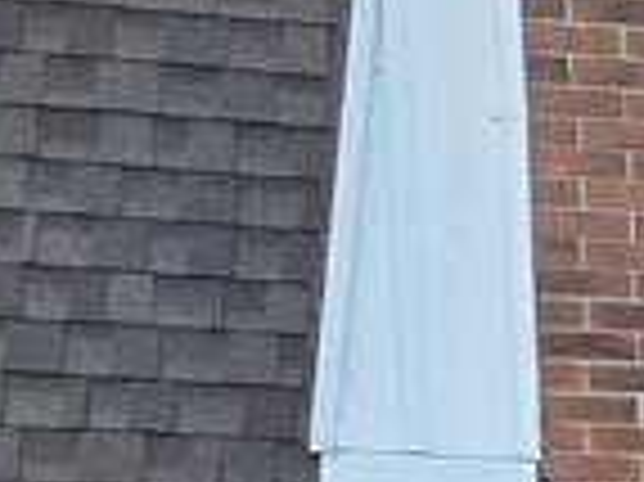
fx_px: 1729
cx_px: 1743
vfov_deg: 12.9
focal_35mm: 93
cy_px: 1090
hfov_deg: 12.8
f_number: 2.2
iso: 50
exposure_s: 1/253
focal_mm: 2.2
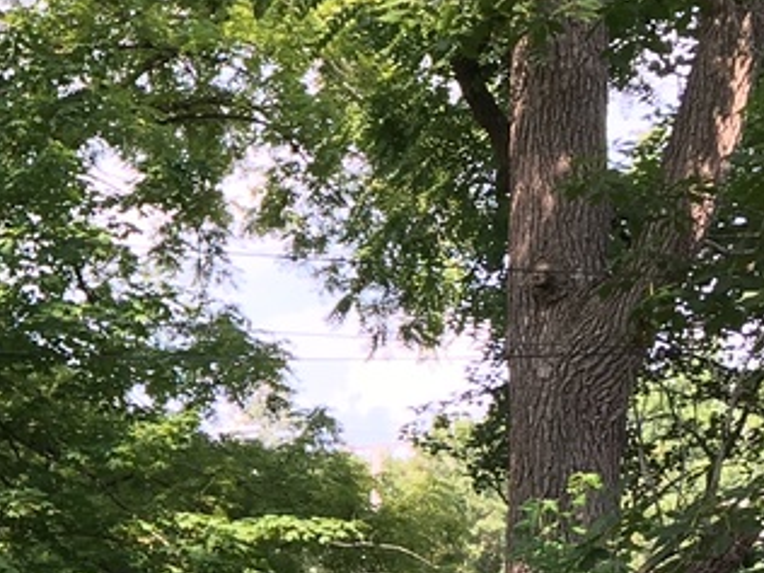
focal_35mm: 132
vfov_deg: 11.2
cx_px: -445
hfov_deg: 13.9
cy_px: 467
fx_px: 2913
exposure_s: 1/189
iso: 25
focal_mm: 4.15
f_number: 2.2
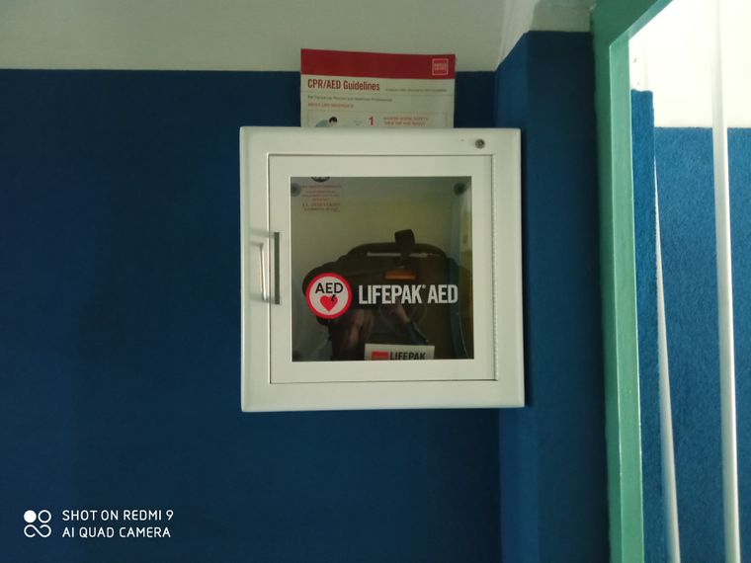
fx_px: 586
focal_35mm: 27
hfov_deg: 65.3
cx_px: 376
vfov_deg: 51.4
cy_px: 282
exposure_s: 1/14.3
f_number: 2.2
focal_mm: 3.79
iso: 1678
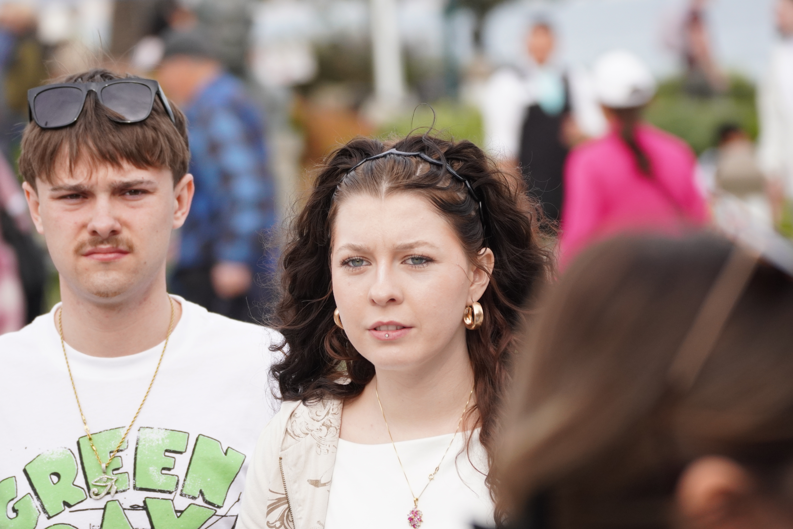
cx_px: 396
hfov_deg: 7.8
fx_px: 5848
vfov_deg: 5.2
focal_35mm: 266
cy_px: 264
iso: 800
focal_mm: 177
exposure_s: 1/1000
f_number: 5.6
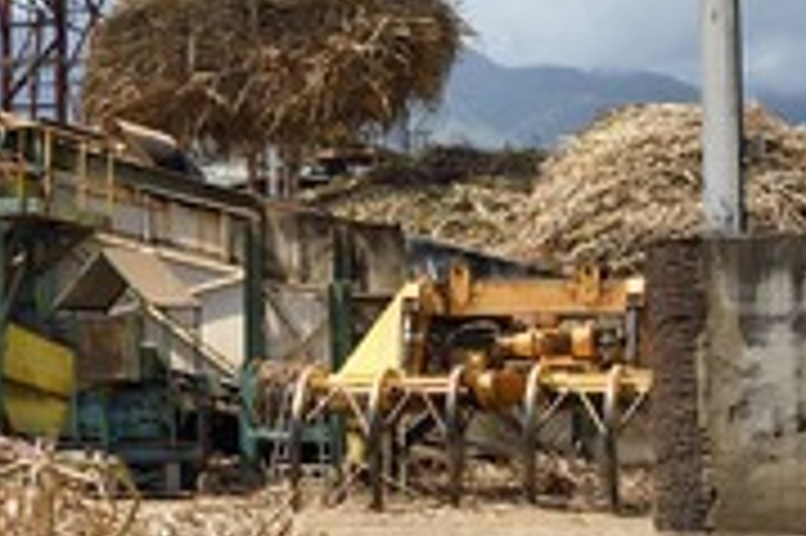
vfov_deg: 9.7
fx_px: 3154
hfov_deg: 14.5
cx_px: 198
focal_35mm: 141
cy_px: 50
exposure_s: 1/250
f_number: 13
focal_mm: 60
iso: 200
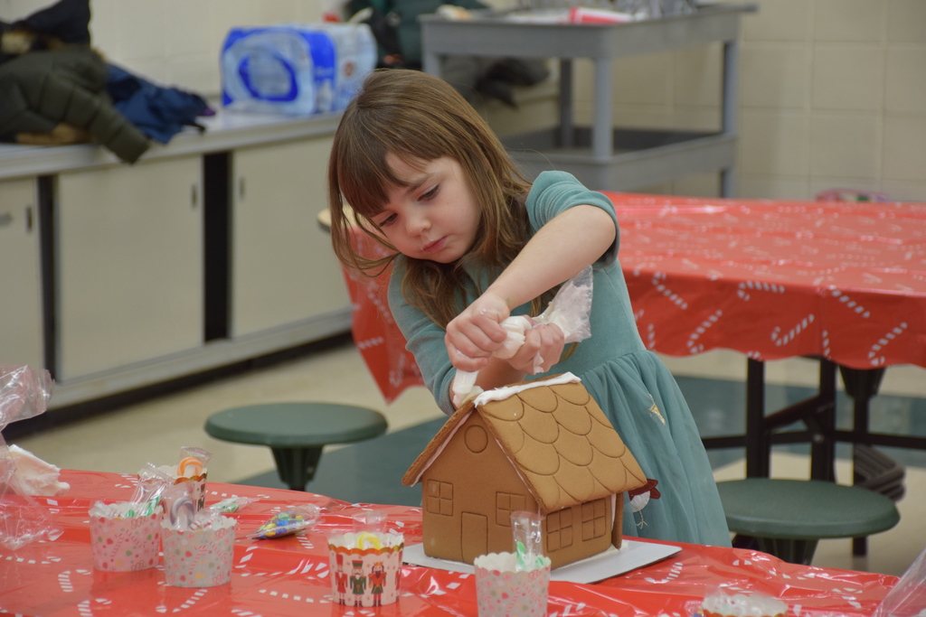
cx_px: 463
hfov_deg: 17.1
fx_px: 3087
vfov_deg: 11.4
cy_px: 308
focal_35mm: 120
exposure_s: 1/60
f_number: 5.3
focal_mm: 80
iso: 640
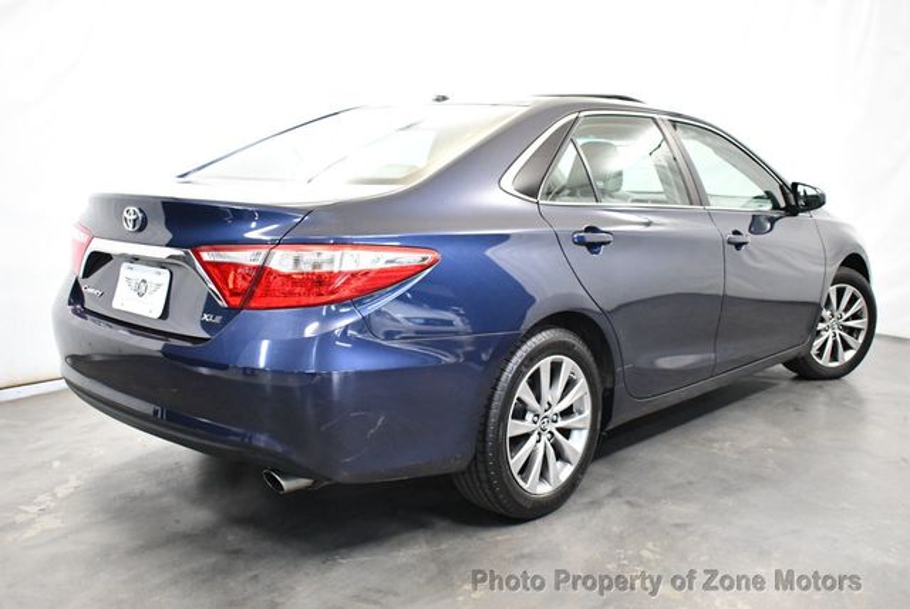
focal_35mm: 36
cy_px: 304
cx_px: 455
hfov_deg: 53.1
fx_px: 911
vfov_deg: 36.9
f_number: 3.5
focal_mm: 18
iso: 2800
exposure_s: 1/125
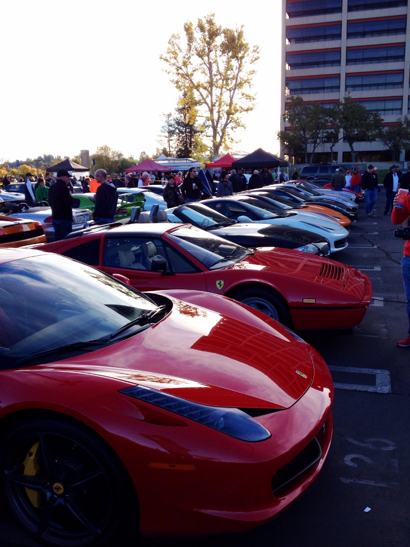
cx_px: 205
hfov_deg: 40.7
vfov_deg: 52.6
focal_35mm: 35
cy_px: 274
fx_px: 553
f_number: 2.4
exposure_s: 1/756
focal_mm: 4.28
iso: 50
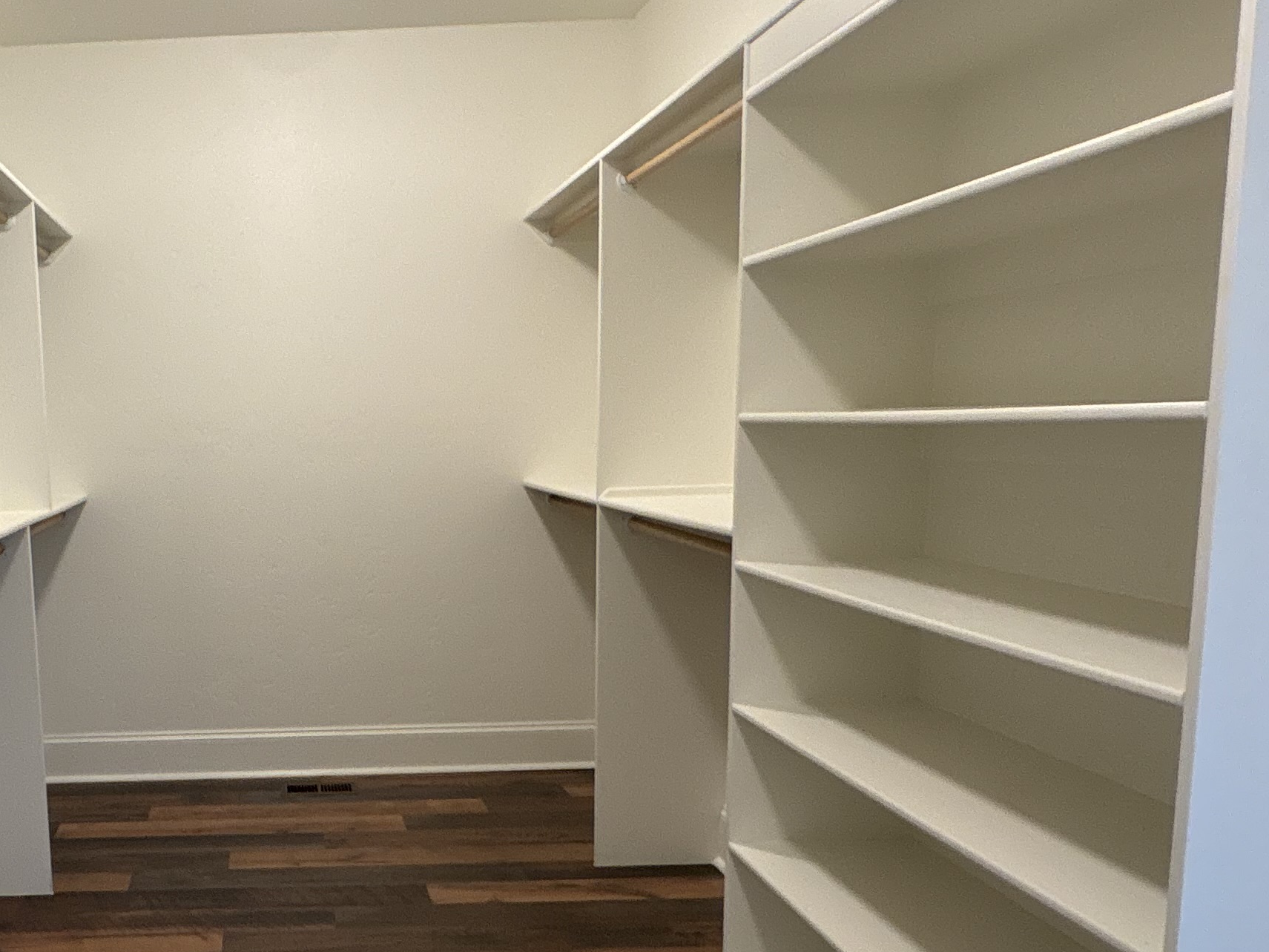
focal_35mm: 33
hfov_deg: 51.5
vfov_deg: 42.5
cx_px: 237
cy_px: 608
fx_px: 1210
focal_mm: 2.22
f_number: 2.2
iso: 200
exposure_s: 1/60
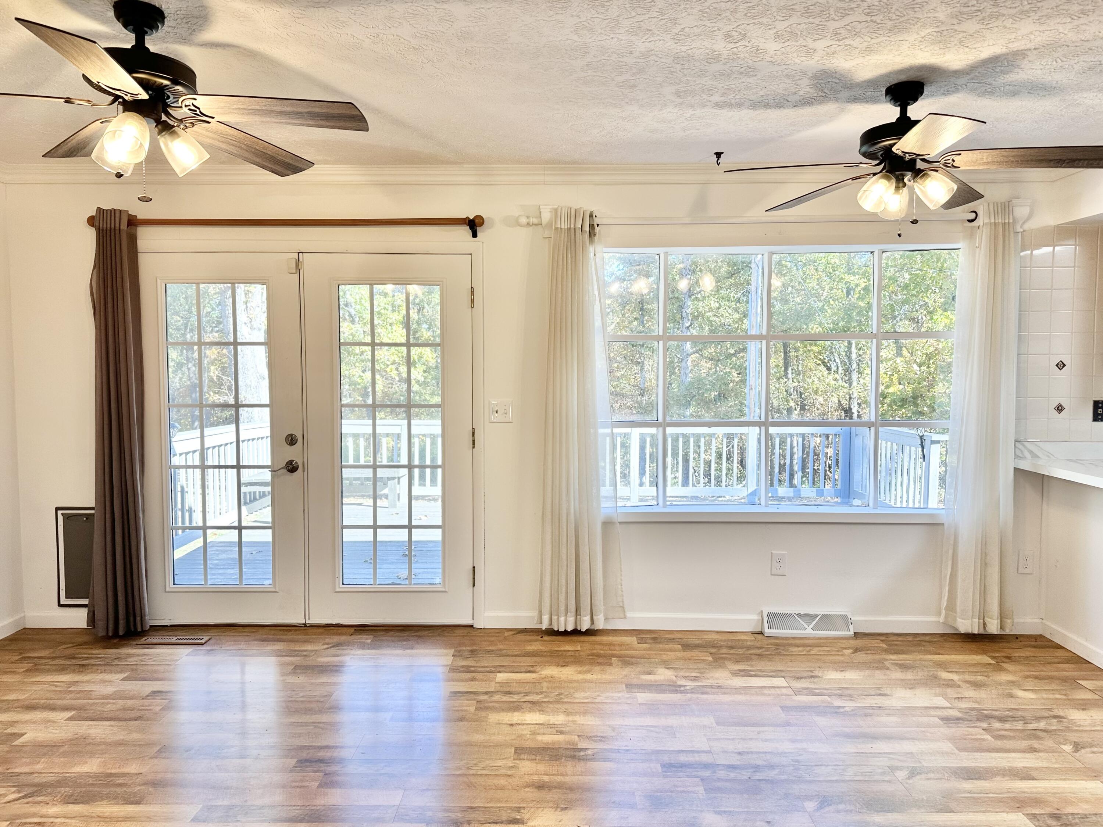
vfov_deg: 56.8
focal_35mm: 24
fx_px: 765
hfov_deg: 71.6
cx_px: 552
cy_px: 414
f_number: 1.78
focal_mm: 6.86
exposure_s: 1/204
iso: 64
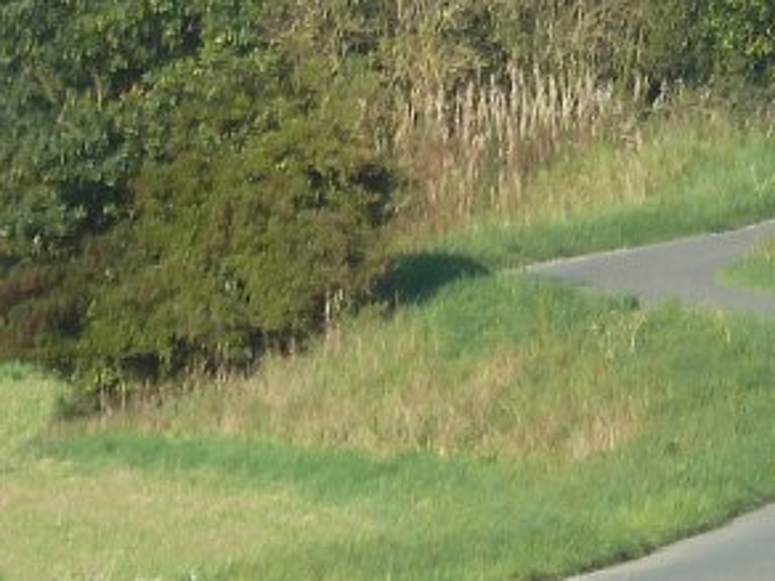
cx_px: 945
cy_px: 289
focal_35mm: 1400
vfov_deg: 1.1
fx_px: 31344
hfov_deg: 1.4
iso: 80
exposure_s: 1/160
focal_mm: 49.2
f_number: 4.9
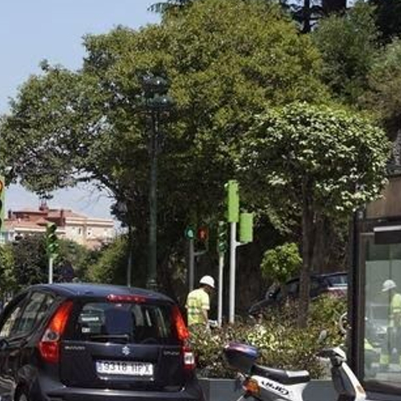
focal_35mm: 213
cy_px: 293
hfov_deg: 8.1
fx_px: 2792
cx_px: -74
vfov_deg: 8.2
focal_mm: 50
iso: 100
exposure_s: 1/1000
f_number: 3.5
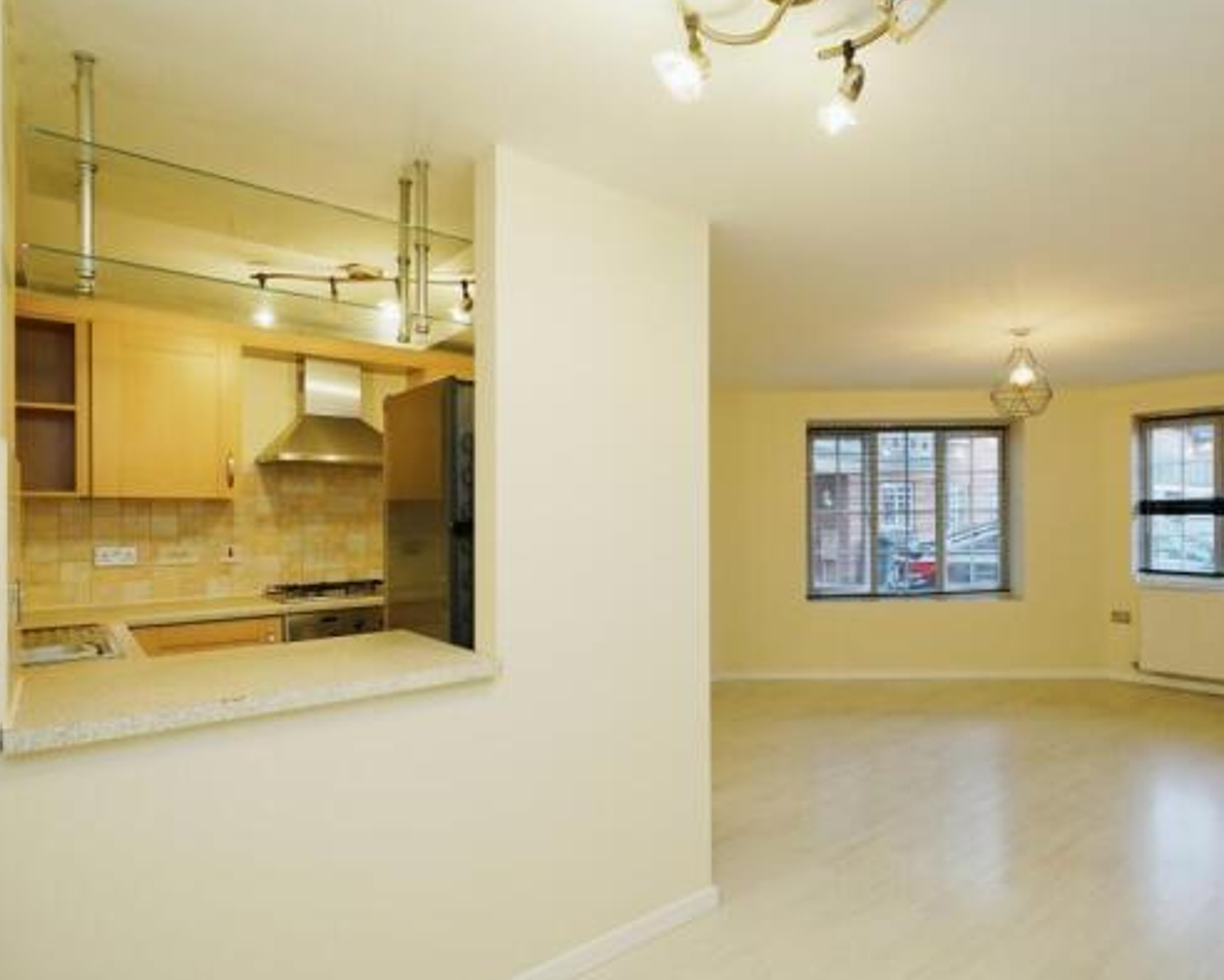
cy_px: 509
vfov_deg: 68.1
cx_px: 770
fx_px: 725
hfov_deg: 78.8
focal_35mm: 20
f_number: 6.3
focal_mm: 16
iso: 2000
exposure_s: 1/80
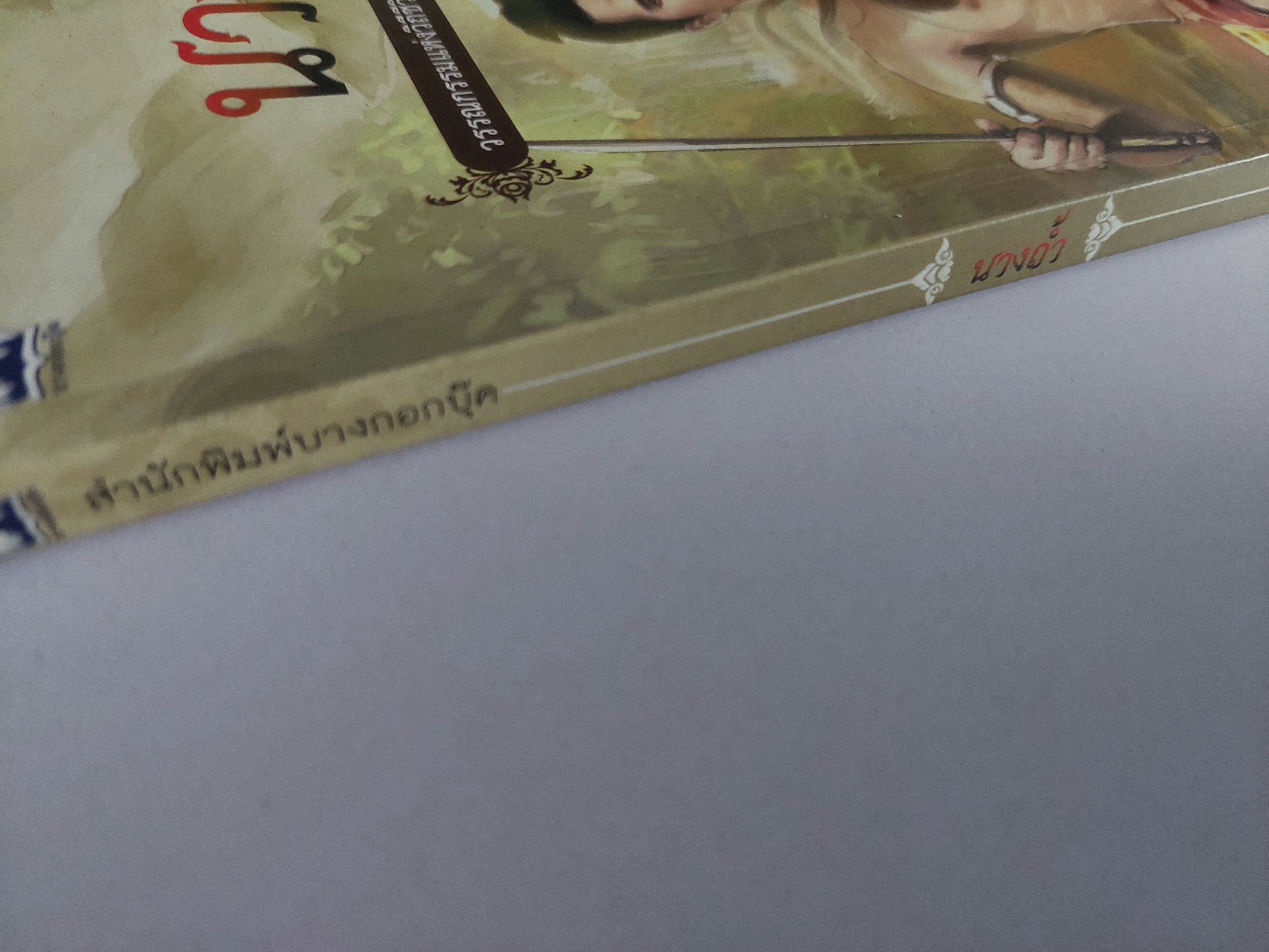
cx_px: 634
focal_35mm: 24
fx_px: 880
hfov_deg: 71.6
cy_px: 476
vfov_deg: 56.8
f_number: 1.8
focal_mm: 5.23
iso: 500
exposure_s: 1/33
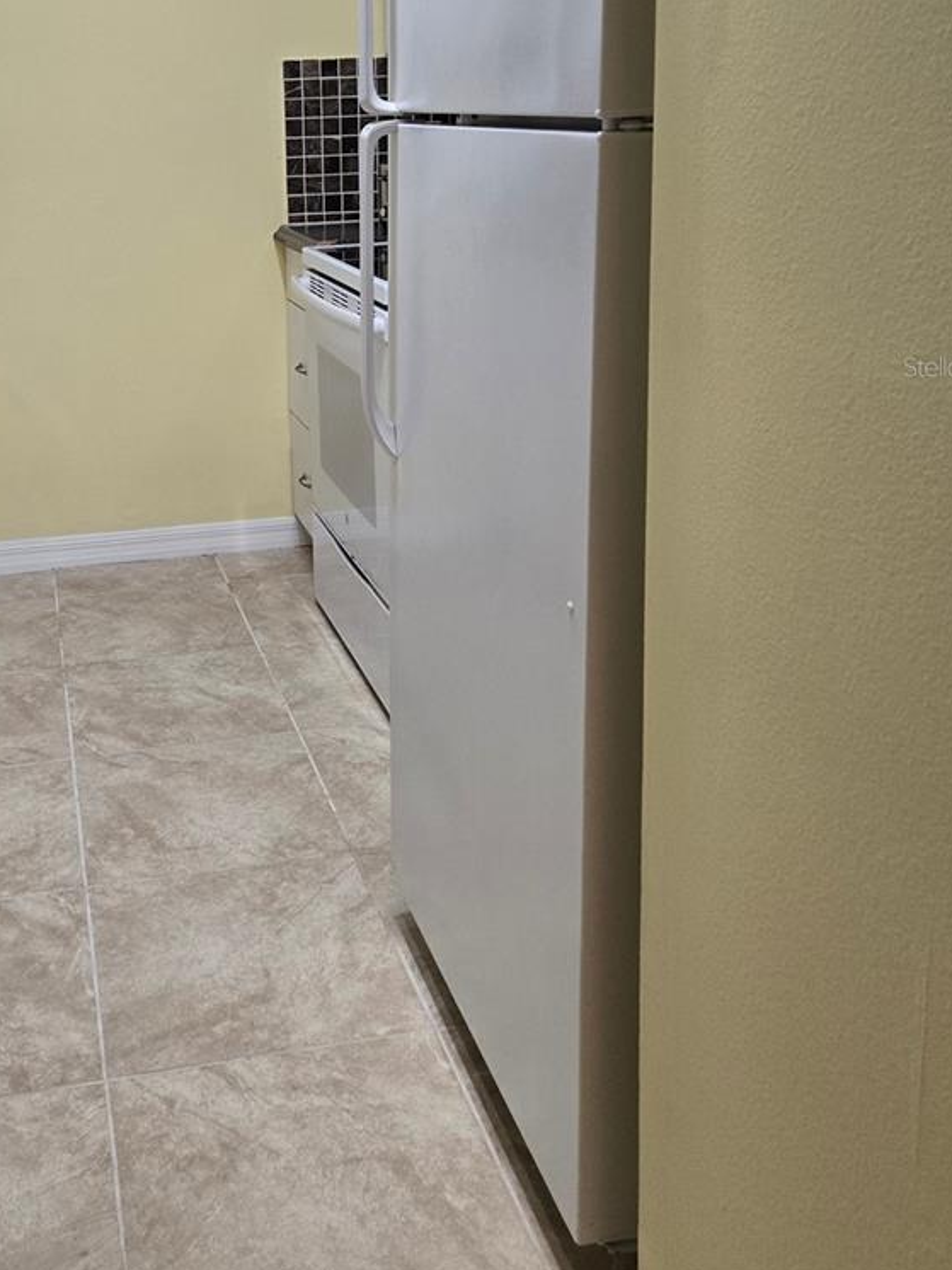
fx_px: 1358
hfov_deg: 37.8
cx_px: 257
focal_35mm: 37
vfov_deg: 48.8
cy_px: 366
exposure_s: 1/120
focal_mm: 5.4
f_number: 1.8
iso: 250
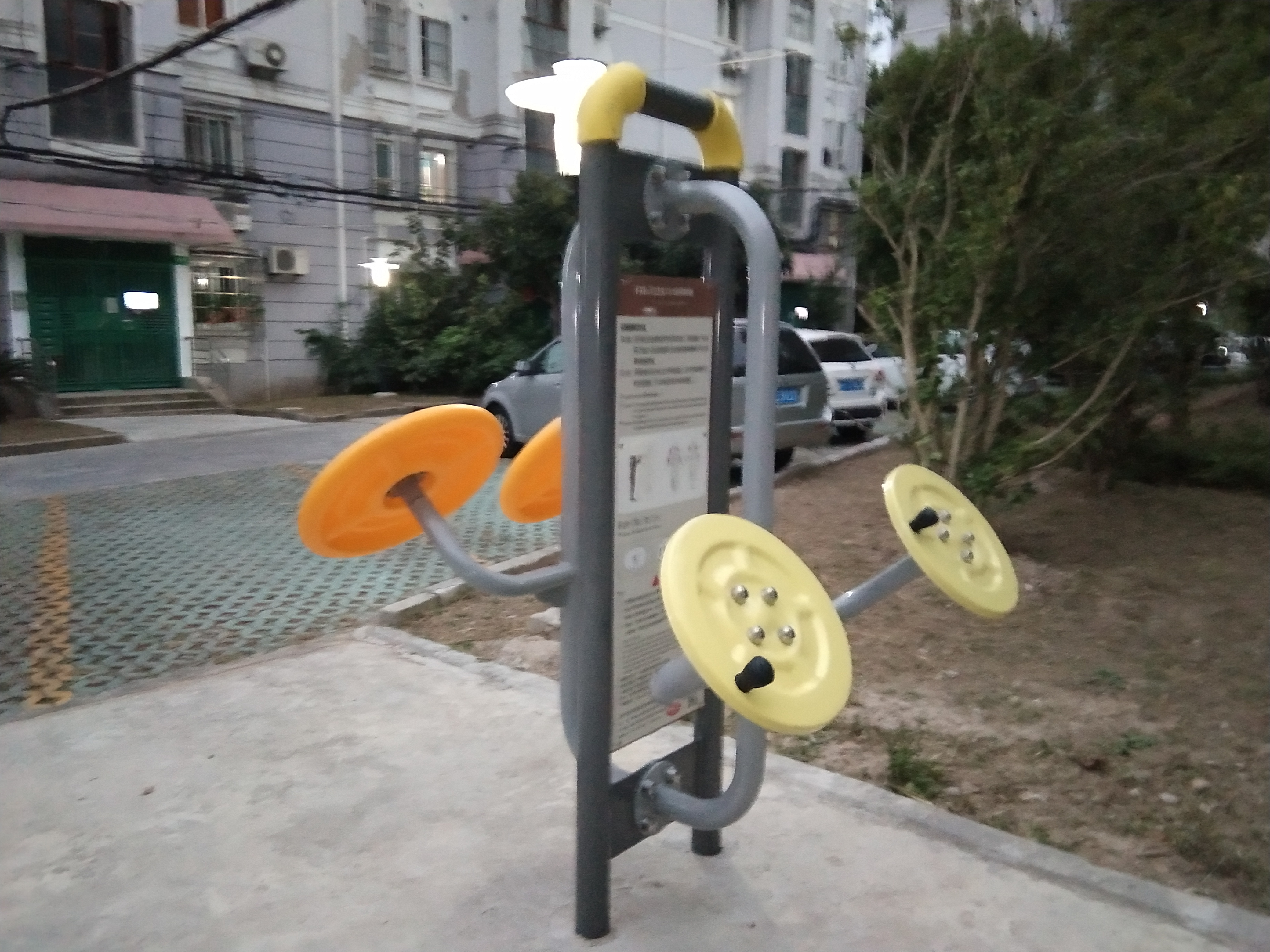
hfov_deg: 58.4
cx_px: 635
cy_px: 476
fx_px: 1137
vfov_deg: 45.4
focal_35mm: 31
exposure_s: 1/14.3
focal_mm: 3.69
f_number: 2.2
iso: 1600
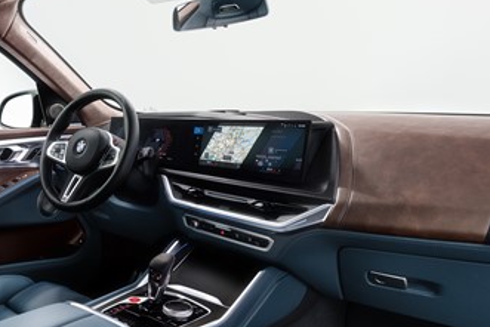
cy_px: 161
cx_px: 176
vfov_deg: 45.0
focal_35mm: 29
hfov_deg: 62.5
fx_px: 395
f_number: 6.3
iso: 250
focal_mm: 16
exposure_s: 1.3
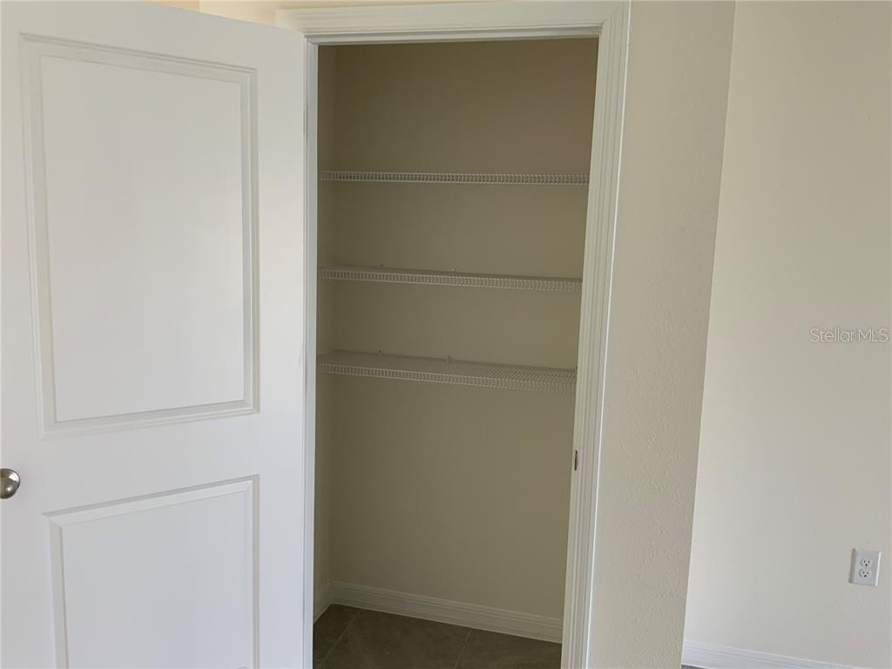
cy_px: 334
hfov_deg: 61.7
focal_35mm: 29
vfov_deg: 48.2
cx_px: 446
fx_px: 747
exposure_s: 1/60
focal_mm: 3
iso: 64
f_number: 1.8
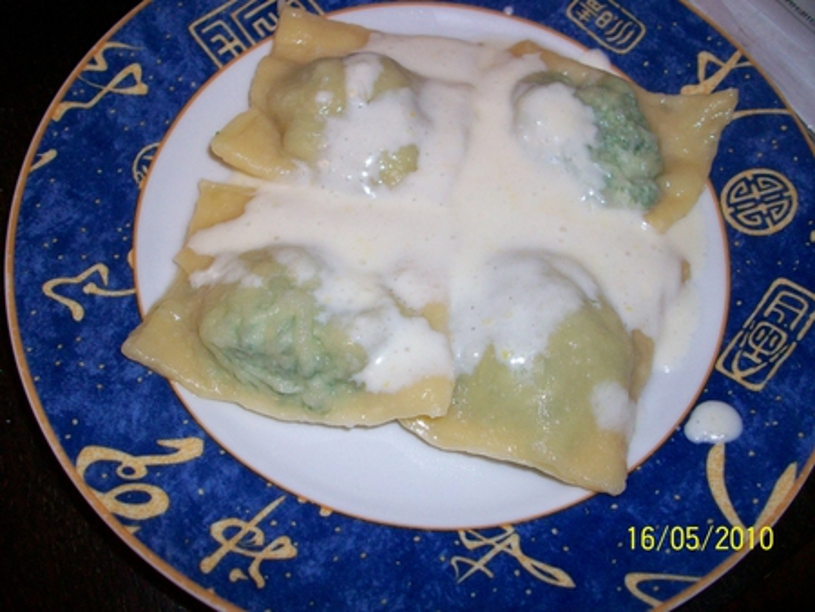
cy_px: 306
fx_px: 801
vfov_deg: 41.8
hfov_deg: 53.9
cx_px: 408
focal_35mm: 34
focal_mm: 5.7
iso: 160
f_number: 2.8
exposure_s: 1/60
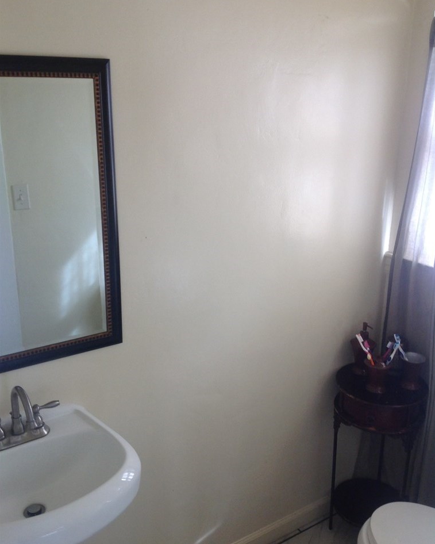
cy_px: 279
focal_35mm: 37
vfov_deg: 49.1
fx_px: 595
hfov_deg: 40.1
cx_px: 220
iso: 64
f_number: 2.4
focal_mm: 4.28
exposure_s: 1/40
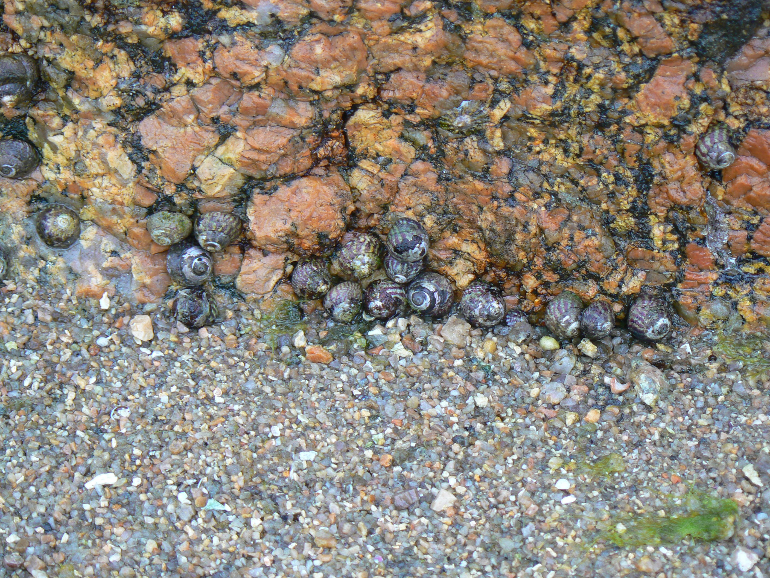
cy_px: 289
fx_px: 3203
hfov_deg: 13.7
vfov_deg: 10.3
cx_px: 385
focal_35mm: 144
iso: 80
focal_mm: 24.1
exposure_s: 1/40
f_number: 3.3
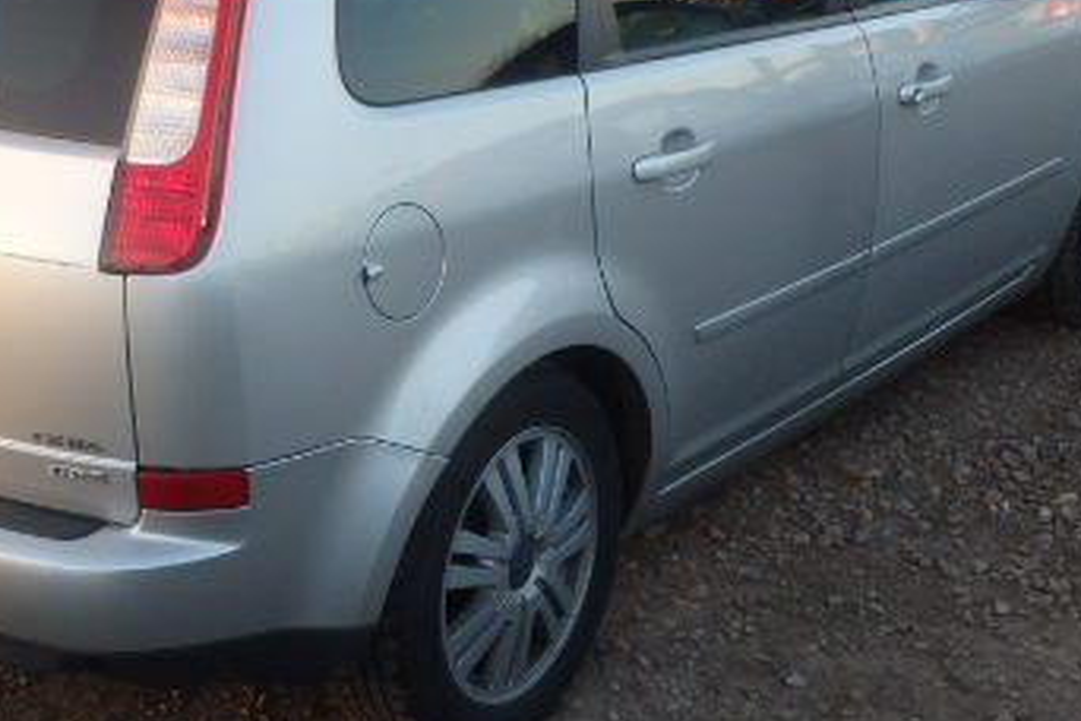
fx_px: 2102
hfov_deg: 28.6
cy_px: 307
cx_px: 341
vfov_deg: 19.4
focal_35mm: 70
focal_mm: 6.4
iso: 160
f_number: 4.5
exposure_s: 1/80
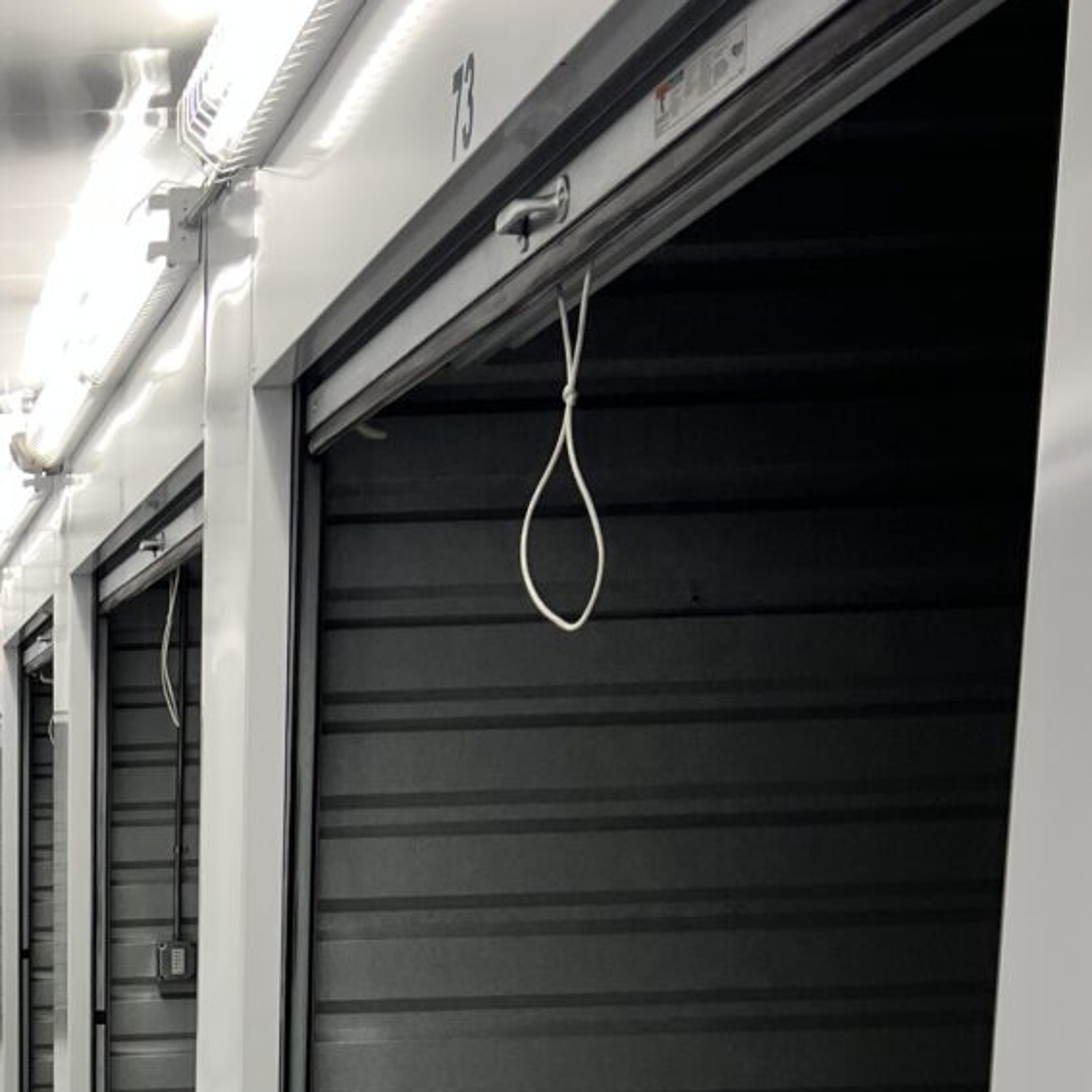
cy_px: 1340
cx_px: -198
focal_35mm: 73
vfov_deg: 21.8
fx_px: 2605
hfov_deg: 22.0
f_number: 1.5
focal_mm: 5.7
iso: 64
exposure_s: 1/120
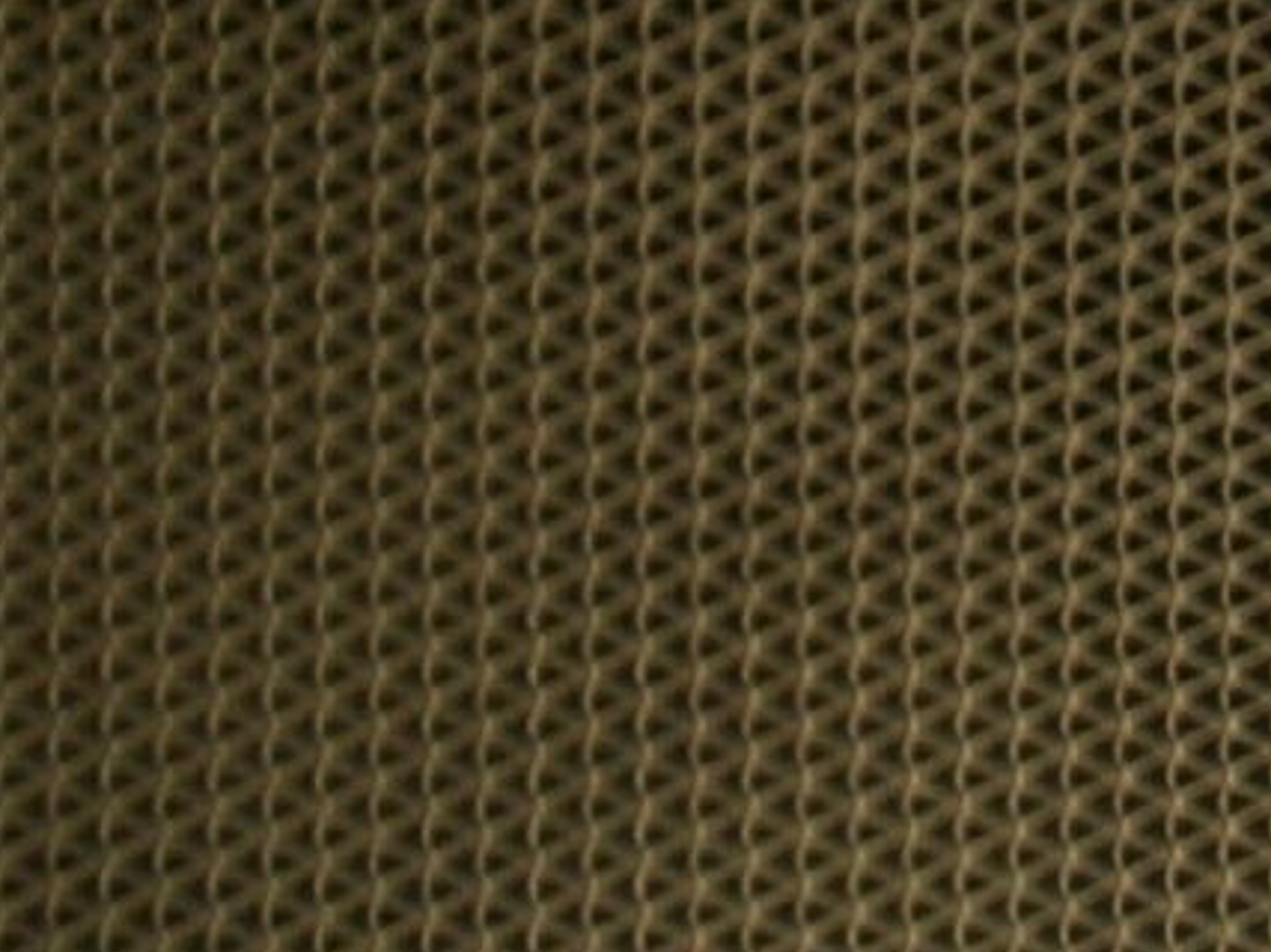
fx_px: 3010
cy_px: 137
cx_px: 994
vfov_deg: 17.8
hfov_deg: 23.5
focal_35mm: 82
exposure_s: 1/8
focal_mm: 5.8
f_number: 2.6
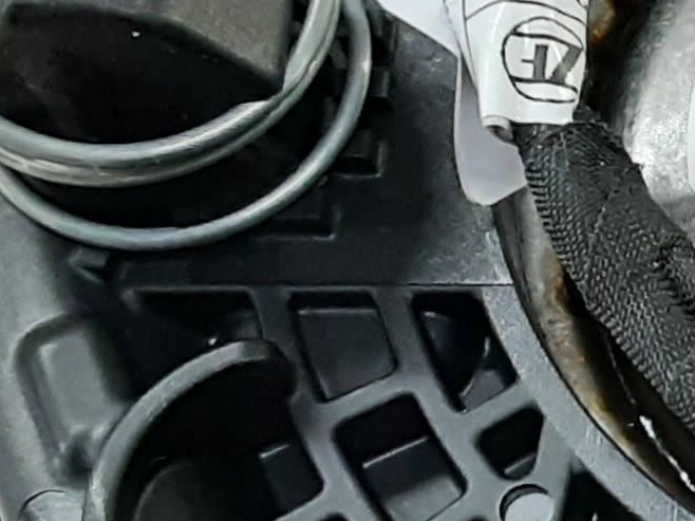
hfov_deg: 13.9
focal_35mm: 134
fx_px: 2689
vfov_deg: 11.0
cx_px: 1030
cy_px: 448
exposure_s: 1/50
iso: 200
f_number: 1.9
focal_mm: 2.91
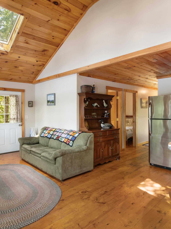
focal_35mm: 22
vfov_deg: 76.4
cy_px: 113
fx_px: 145
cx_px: 81
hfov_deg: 61.1
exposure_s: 1/1.67
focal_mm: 10
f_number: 11
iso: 64
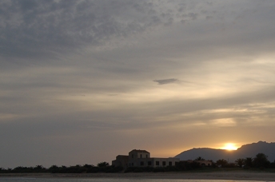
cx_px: 222
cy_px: 141
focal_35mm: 55
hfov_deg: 35.1
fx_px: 419
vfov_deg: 24.2
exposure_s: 1/250
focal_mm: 18
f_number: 8
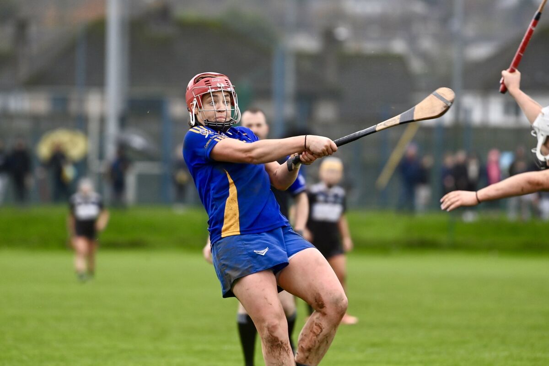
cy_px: 183
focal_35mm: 390
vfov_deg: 3.5
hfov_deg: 5.3
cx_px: 274
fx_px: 5947
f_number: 5.6
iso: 2500
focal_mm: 390
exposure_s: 1/800
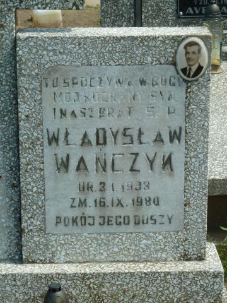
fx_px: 1040
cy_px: 152
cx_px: 114
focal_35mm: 119
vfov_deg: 16.6
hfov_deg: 12.5
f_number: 4.4
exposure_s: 1/400
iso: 125
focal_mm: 19.5
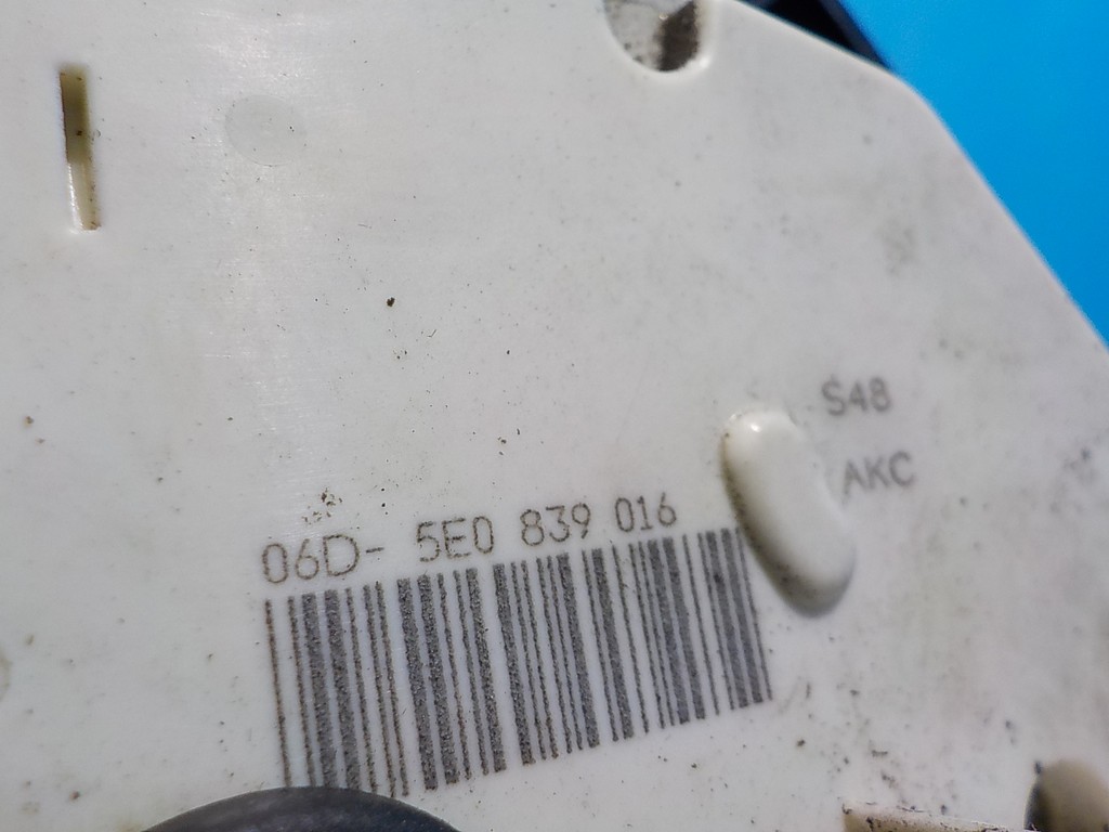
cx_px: 554
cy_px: 416
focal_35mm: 30
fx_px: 961
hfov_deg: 60.0
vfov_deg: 46.8
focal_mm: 4.1
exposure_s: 1/30
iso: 125
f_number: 3.3
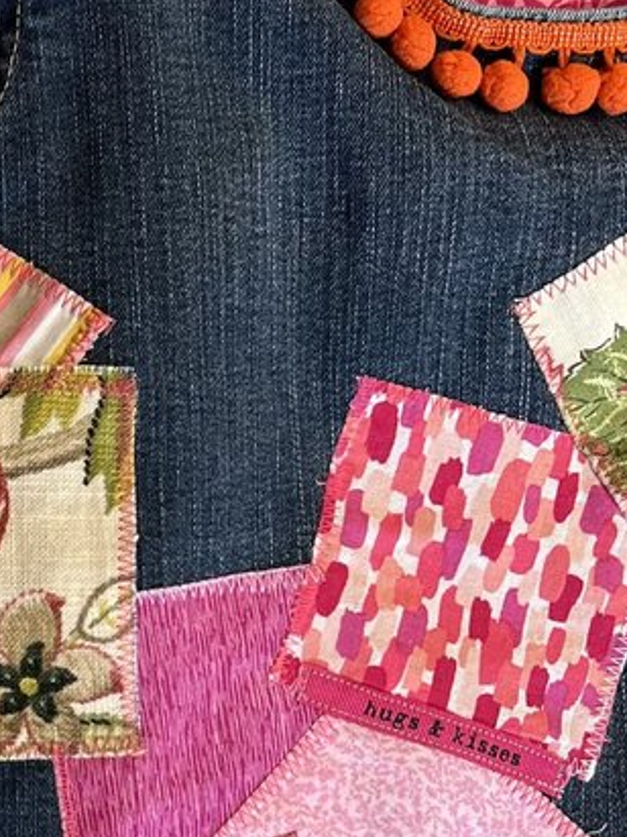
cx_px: -189
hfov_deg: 18.1
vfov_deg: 25.5
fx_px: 1836
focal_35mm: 76
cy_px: 568
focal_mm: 5.7
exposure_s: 1/120
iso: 100
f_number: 1.5
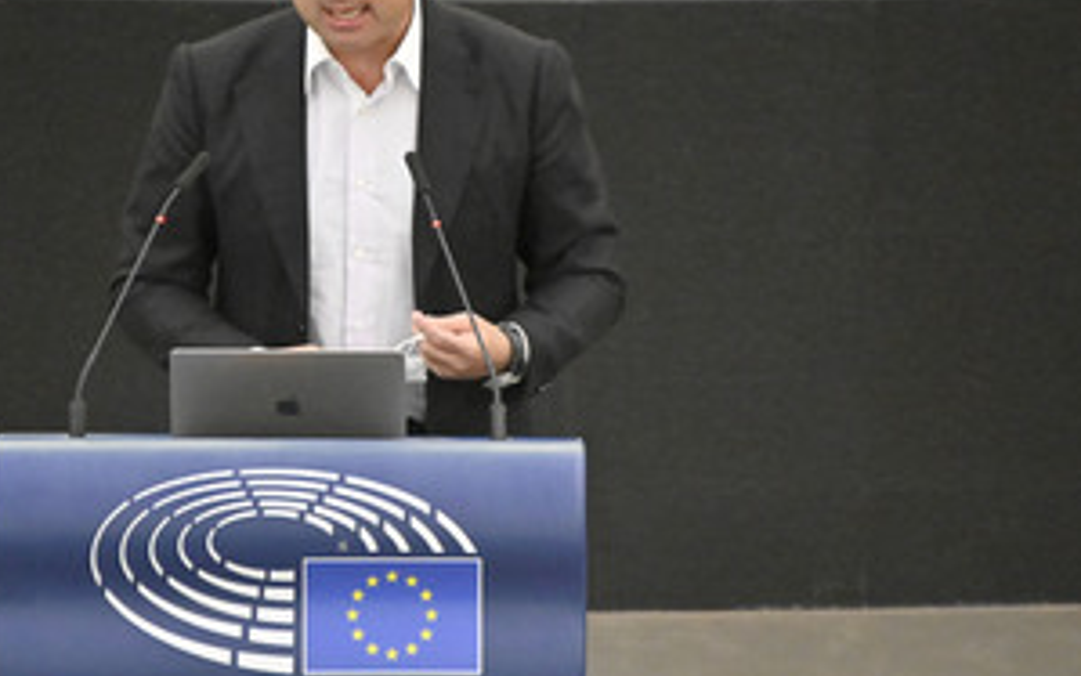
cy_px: 289
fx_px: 22571
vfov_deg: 1.7
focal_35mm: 766
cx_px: 358
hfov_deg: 2.7
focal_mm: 500
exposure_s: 1/400
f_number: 6.3
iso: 6400
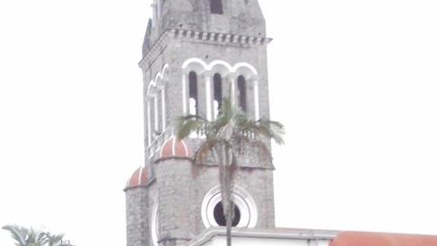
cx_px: 144
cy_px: 347
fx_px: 1008
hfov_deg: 24.3
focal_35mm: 87
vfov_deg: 13.3
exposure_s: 1/30
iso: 800
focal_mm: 6.7
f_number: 3.5
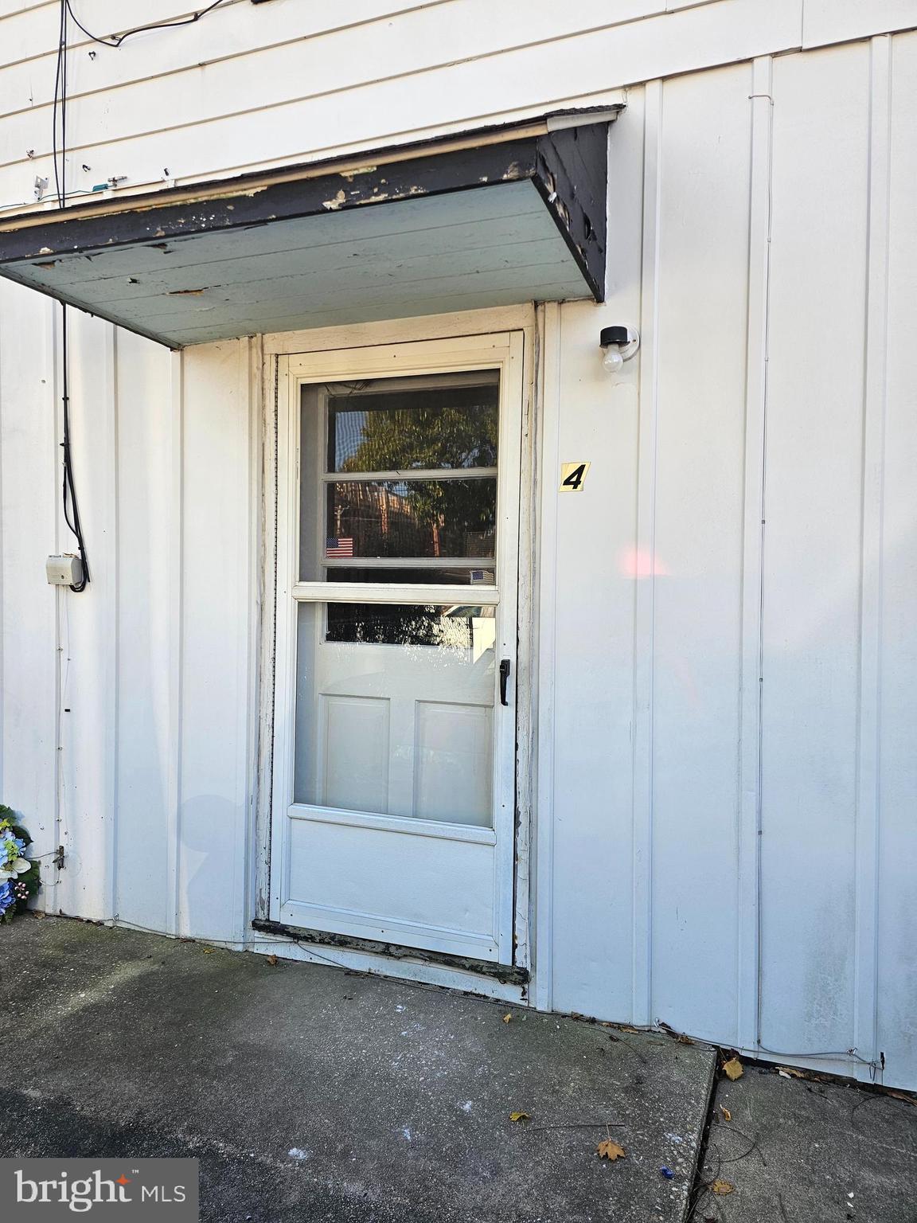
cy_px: 612
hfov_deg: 58.9
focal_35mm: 23
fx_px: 812
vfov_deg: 73.9
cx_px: 458
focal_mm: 6.3
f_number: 1.7
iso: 25
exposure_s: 1/207
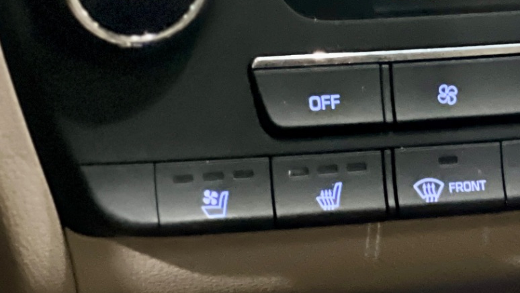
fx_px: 2869
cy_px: -146
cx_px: 559
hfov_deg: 10.2
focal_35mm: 208
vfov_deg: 5.8
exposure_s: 1/15
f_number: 2.8
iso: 1250
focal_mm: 9
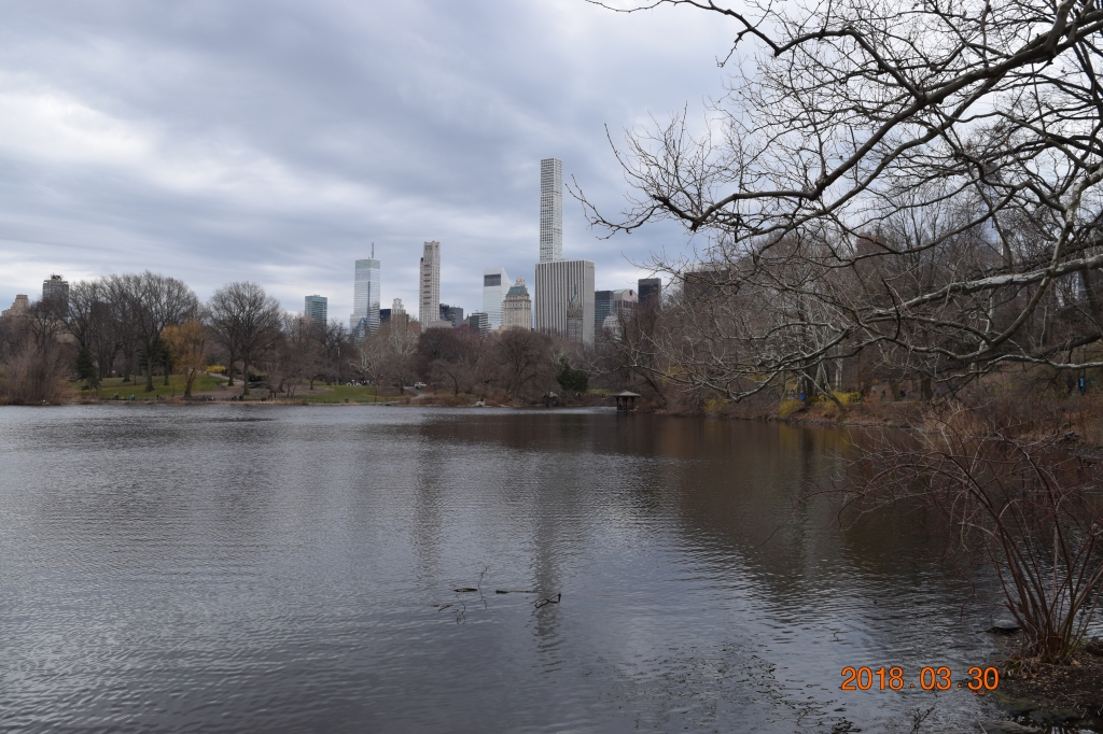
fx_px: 1011
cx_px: 552
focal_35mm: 33
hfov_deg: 57.2
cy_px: 367
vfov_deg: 39.9
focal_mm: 22
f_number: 9
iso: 200
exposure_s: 1/320
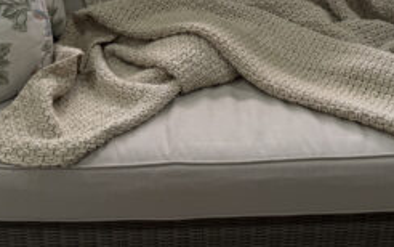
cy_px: -2
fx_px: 666
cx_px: 213
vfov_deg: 20.3
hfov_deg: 32.9
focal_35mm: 62
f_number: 1.78
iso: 80
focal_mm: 6.76
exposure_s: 1/121
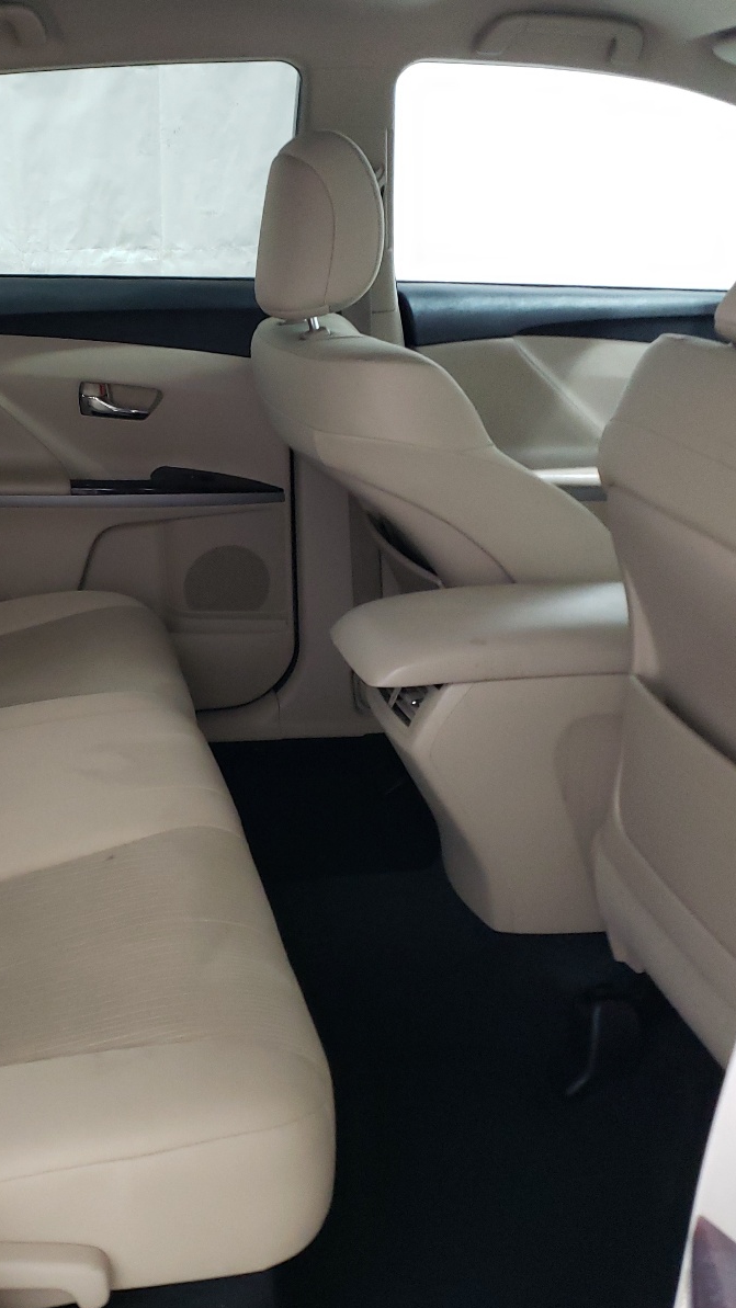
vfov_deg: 52.8
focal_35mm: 38
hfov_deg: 30.1
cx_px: 95
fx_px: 1318
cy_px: 656
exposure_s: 1/40
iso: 252
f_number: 1.5
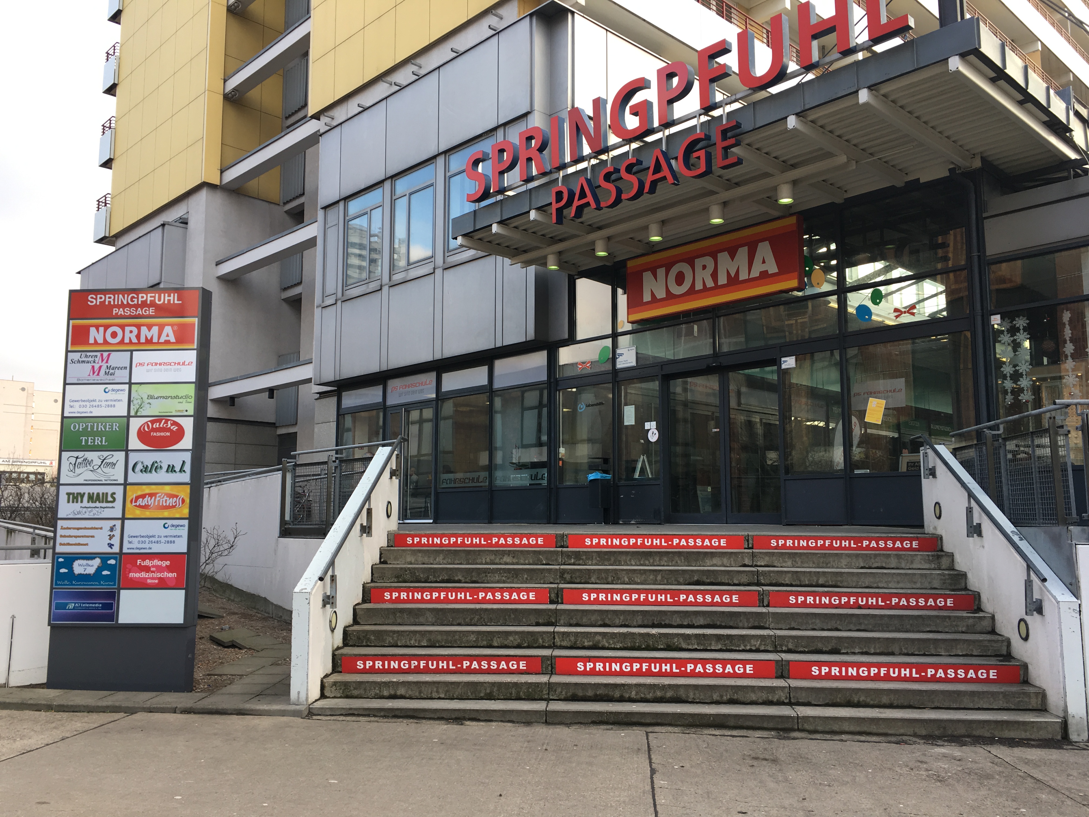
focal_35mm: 29
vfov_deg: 48.2
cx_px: 544
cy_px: 408
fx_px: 912
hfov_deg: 61.7
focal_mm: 4.15
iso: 25
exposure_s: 1/161
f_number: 2.2
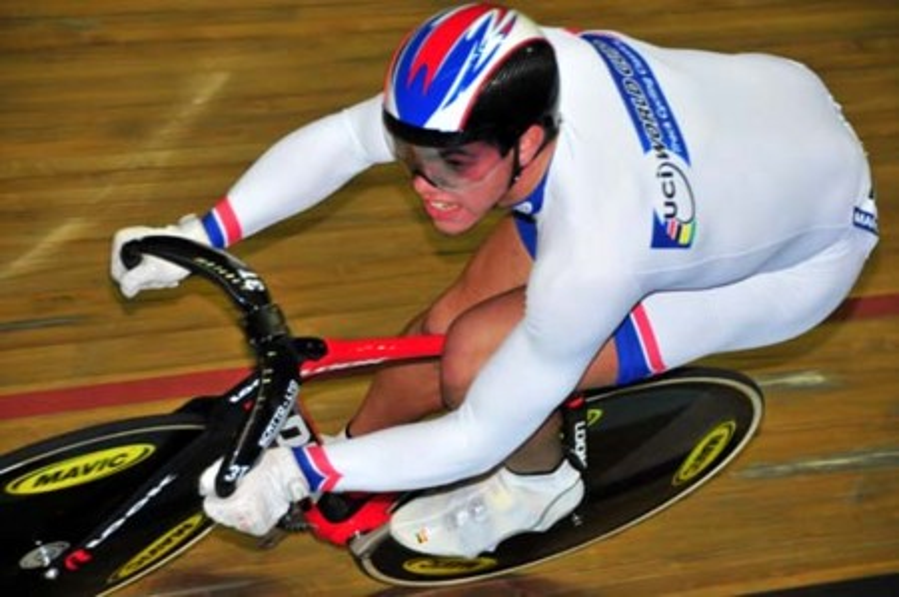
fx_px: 5051
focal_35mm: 202
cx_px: 450
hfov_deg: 10.2
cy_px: 298
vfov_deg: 6.8
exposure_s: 1/250
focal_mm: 135
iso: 1000
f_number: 6.3
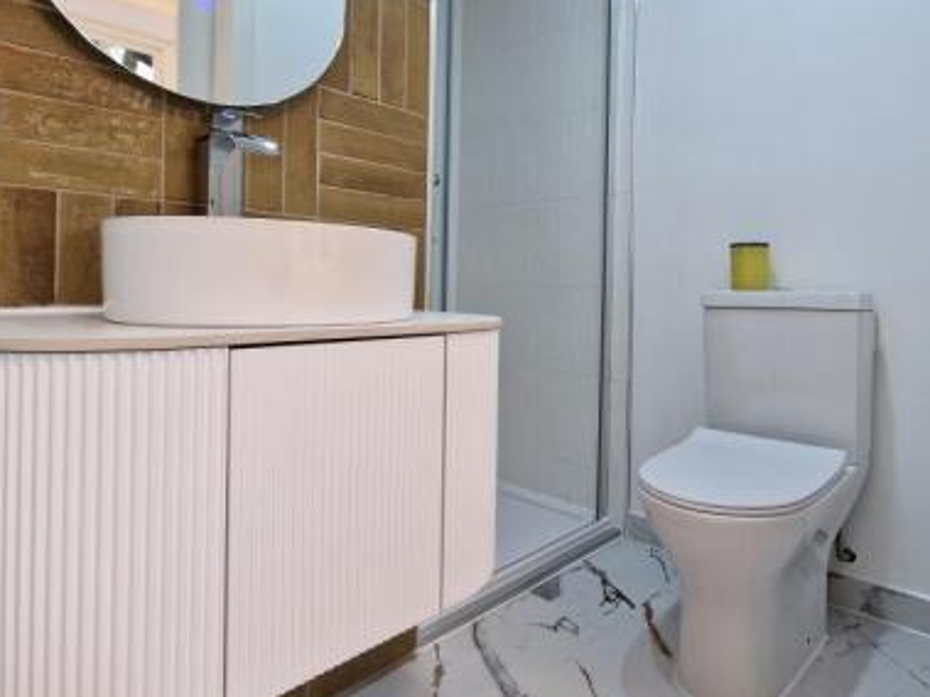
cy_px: 279
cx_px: 568
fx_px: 537
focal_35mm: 20
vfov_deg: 65.3
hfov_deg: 80.6
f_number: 2.2
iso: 125
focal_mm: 2.2
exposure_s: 1/50
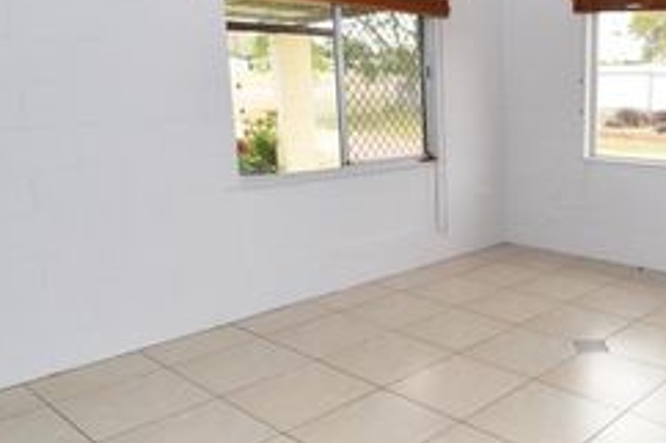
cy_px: 213
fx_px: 647
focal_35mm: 35
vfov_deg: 37.8
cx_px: 526
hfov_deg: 51.3
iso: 220
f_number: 5.6
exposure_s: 1/125
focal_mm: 12
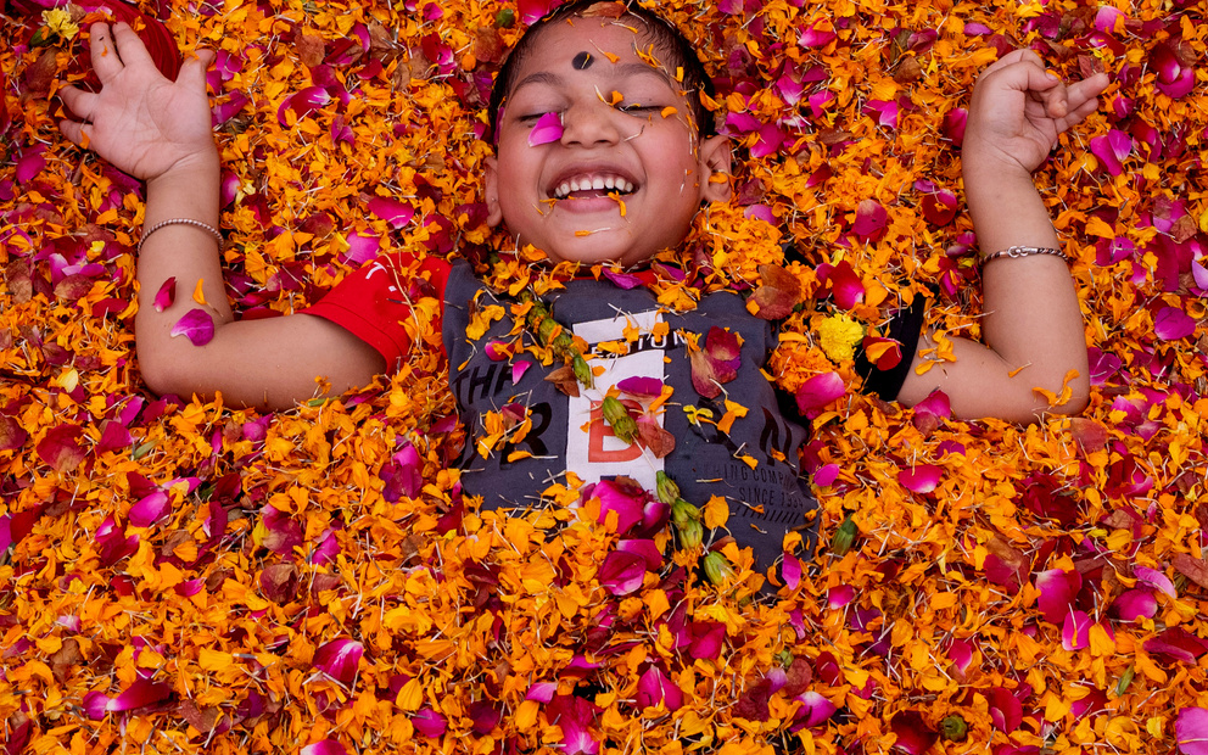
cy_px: 379
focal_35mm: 20
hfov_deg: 85.1
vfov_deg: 59.7
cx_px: 609
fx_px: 658
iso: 320
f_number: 5.6
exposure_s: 1/500
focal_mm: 19
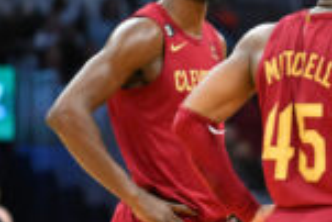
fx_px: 5132
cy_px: 55
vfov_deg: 2.5
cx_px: 460
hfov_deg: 3.7
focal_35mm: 556
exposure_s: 1/1600
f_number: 4
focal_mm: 200
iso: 6400
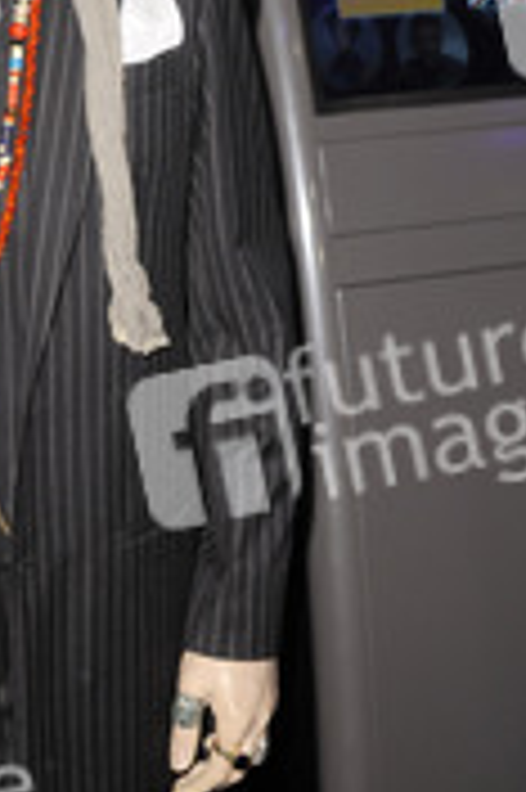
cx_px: -49
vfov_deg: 18.6
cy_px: 198
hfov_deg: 12.3
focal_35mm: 109
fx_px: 2393
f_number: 5.6
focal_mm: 48
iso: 800
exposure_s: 1/100
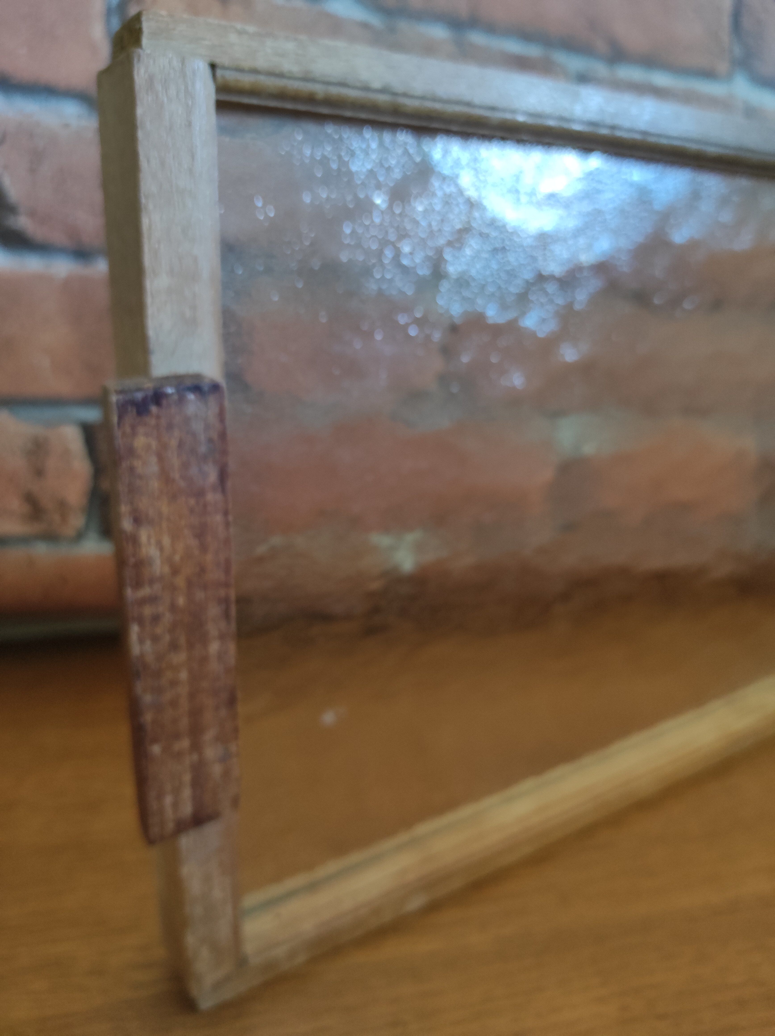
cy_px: 518
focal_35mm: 25
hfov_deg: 54.8
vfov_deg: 69.4
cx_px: 388
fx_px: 747
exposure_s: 1/33
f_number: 1.89
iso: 553
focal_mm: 5.43
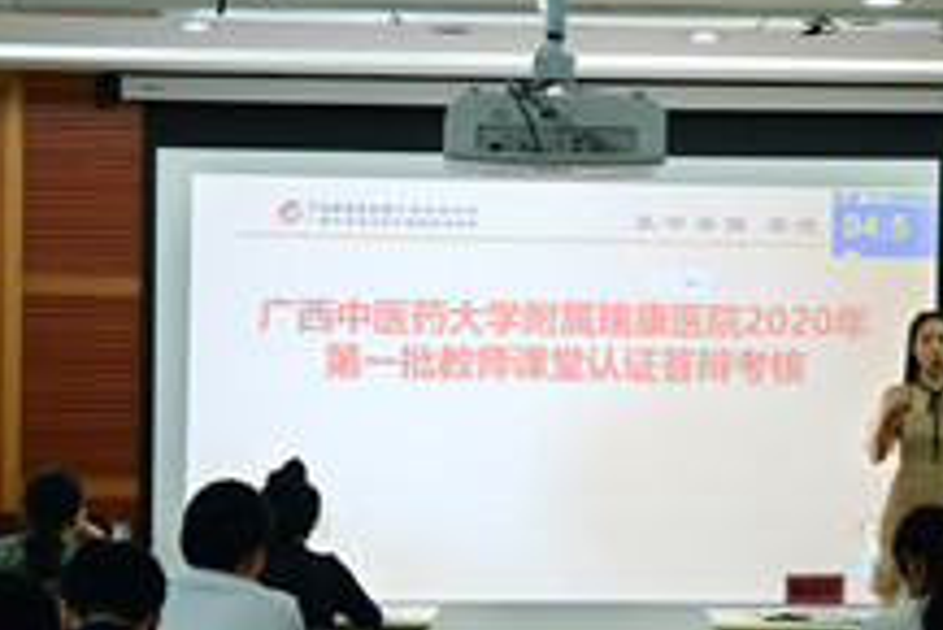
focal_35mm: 106
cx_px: 617
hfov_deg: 19.2
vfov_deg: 12.9
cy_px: 450
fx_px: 2778
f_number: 5
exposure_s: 1/100
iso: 800
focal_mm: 36
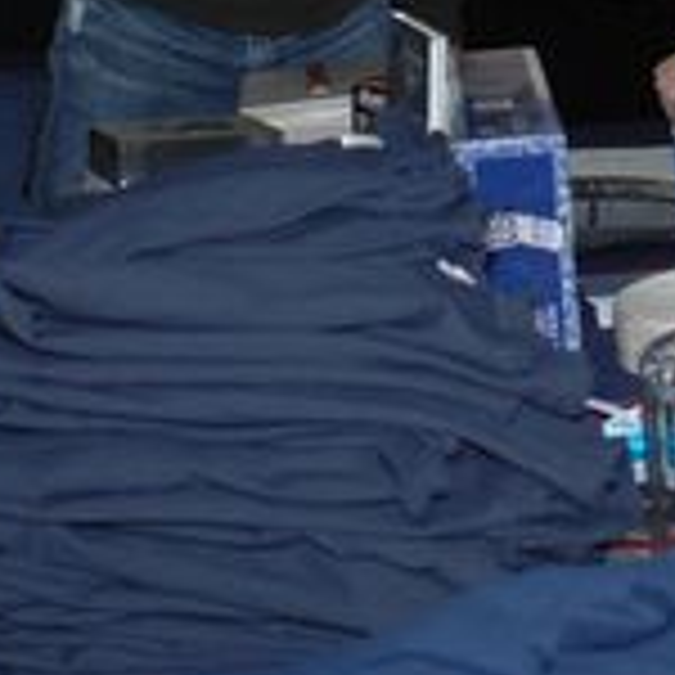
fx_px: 3353
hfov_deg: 11.4
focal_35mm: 152
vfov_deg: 11.2
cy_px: -241
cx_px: 666
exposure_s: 1/250
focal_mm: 28
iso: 400
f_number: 3.5
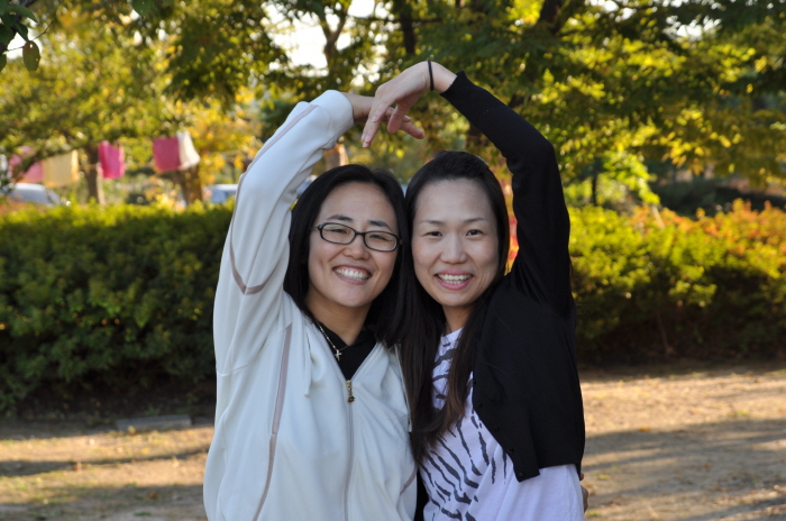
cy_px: 260
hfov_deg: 19.5
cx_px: 393
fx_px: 2288
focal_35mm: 105
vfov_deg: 13.0
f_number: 6.3
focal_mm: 70
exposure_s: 1/160
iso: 200
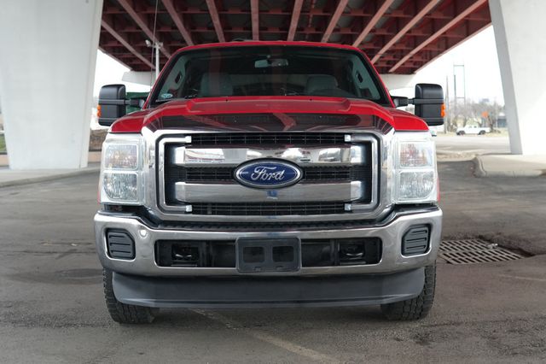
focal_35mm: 45
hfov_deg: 43.6
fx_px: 682
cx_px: 273
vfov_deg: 29.8
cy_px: 182
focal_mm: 30
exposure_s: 1/160
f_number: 3.5
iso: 1600
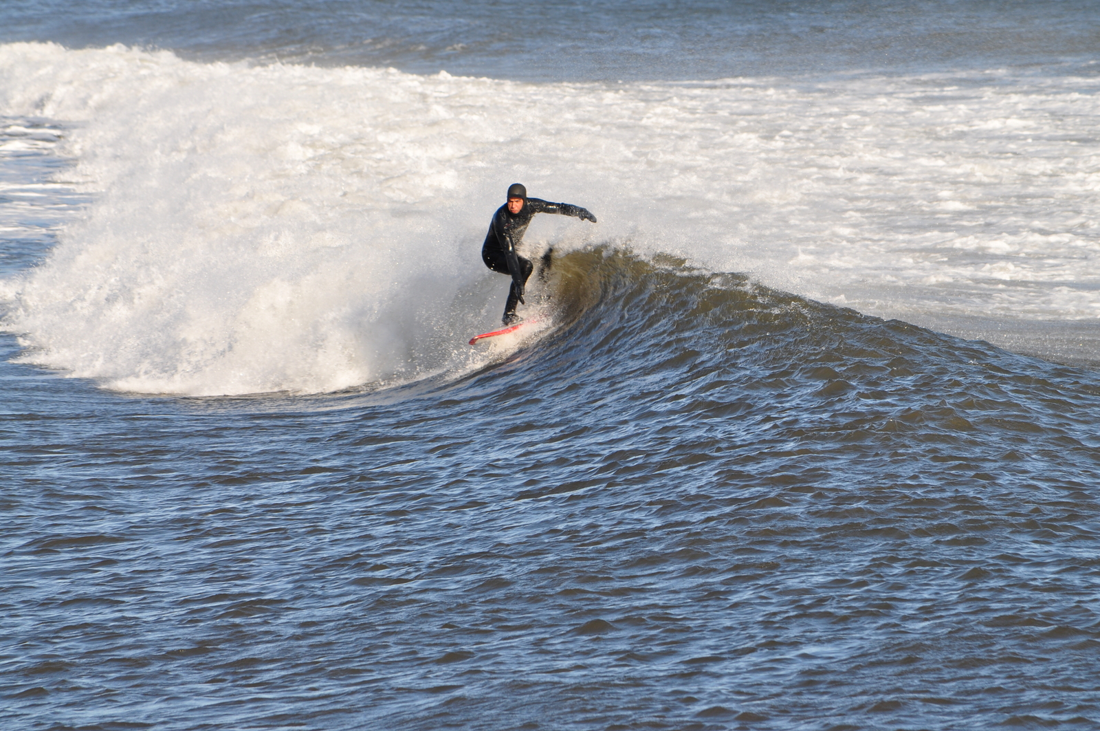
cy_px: 366
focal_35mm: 450
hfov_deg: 4.6
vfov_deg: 3.0
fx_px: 13734
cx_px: 550
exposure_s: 1/320
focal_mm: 300
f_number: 10
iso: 200
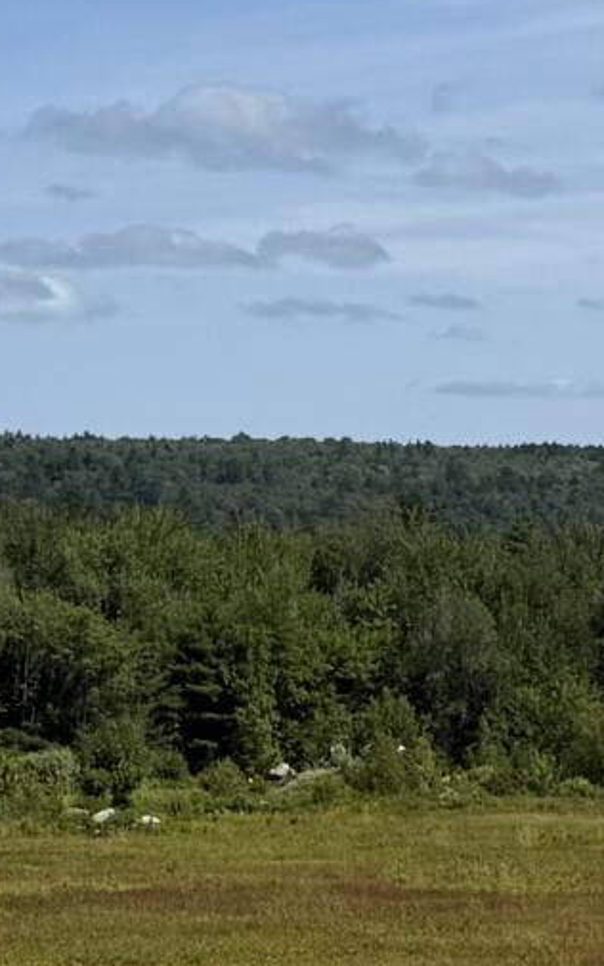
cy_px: 228
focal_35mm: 151
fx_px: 3974
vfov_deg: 13.8
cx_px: 459
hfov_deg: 8.7
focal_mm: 6.76
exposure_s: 1/7353
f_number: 1.78
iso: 80
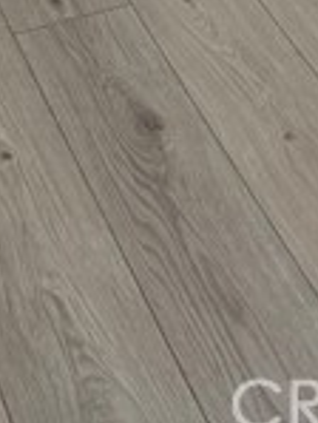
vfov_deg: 14.9
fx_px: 1260
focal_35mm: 103
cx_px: 182
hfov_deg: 14.4
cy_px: -463
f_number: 1.78
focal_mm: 6.76
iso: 200
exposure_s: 1/60
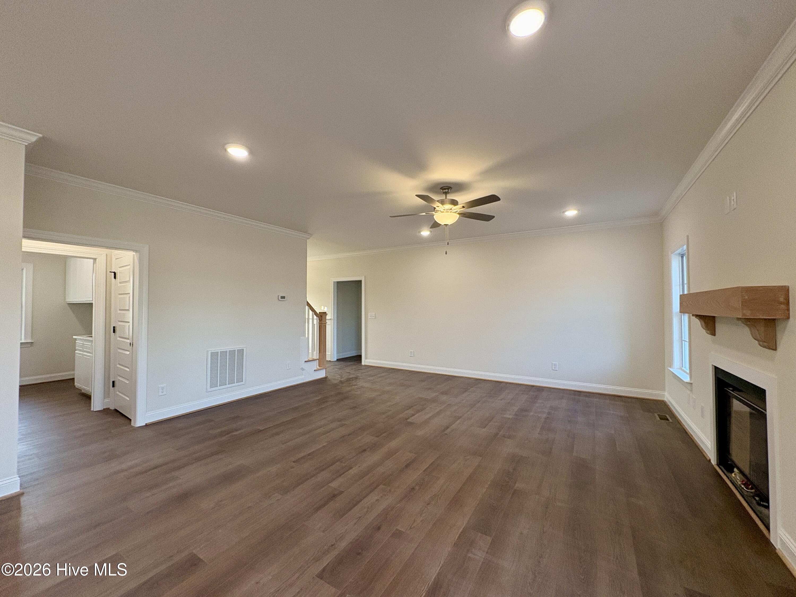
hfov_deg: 102.1
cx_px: 398
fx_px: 322
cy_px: 298
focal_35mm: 14
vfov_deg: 85.7
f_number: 2.2
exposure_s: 1/120
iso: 200
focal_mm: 2.22
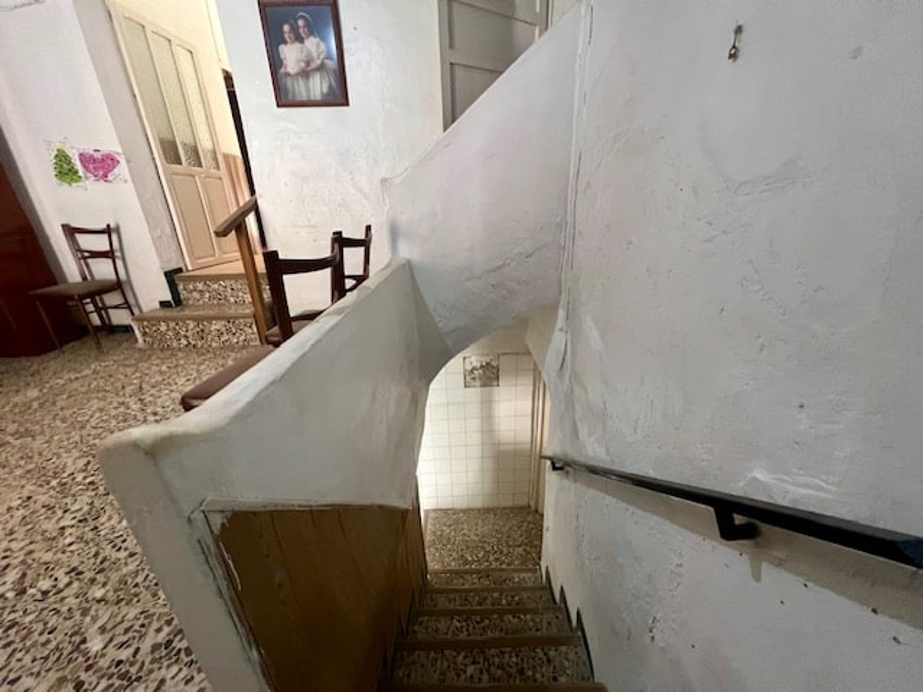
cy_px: 346
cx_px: 462
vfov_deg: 89.9
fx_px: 347
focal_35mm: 13
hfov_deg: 106.2
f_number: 1.8
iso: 500
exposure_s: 1/50
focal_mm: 1.57
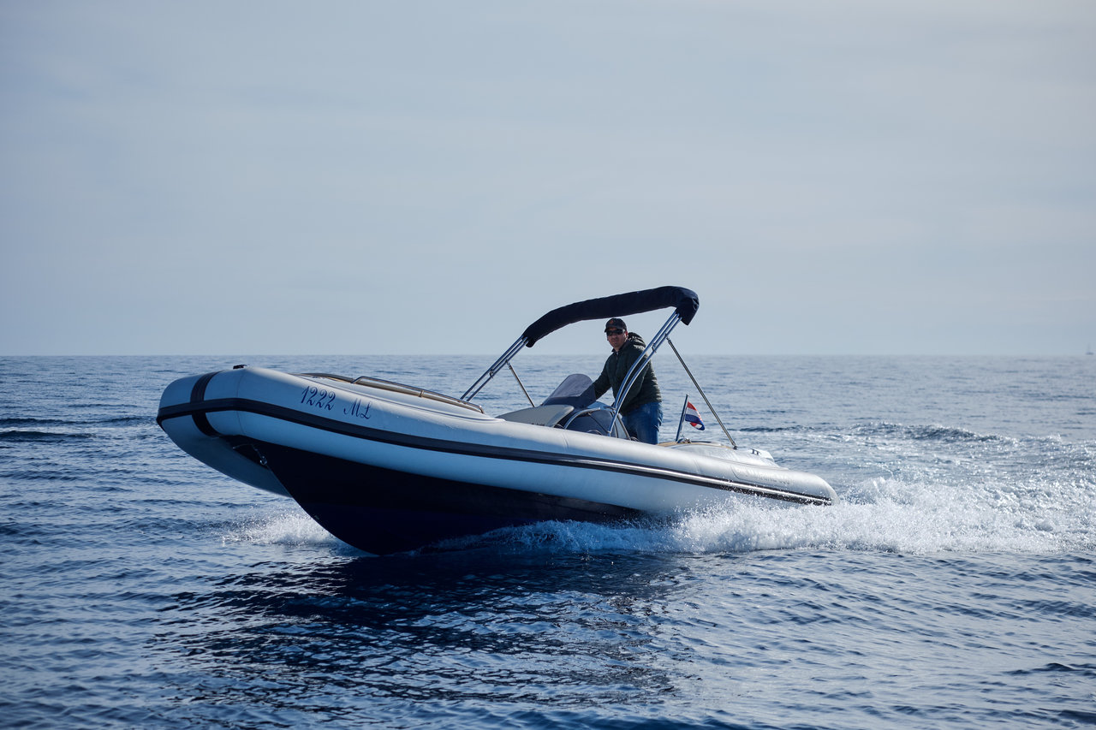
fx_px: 2526
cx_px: 548
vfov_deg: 16.5
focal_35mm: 83
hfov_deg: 24.5
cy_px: 365
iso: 400
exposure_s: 1/8000
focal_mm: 55
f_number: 3.5
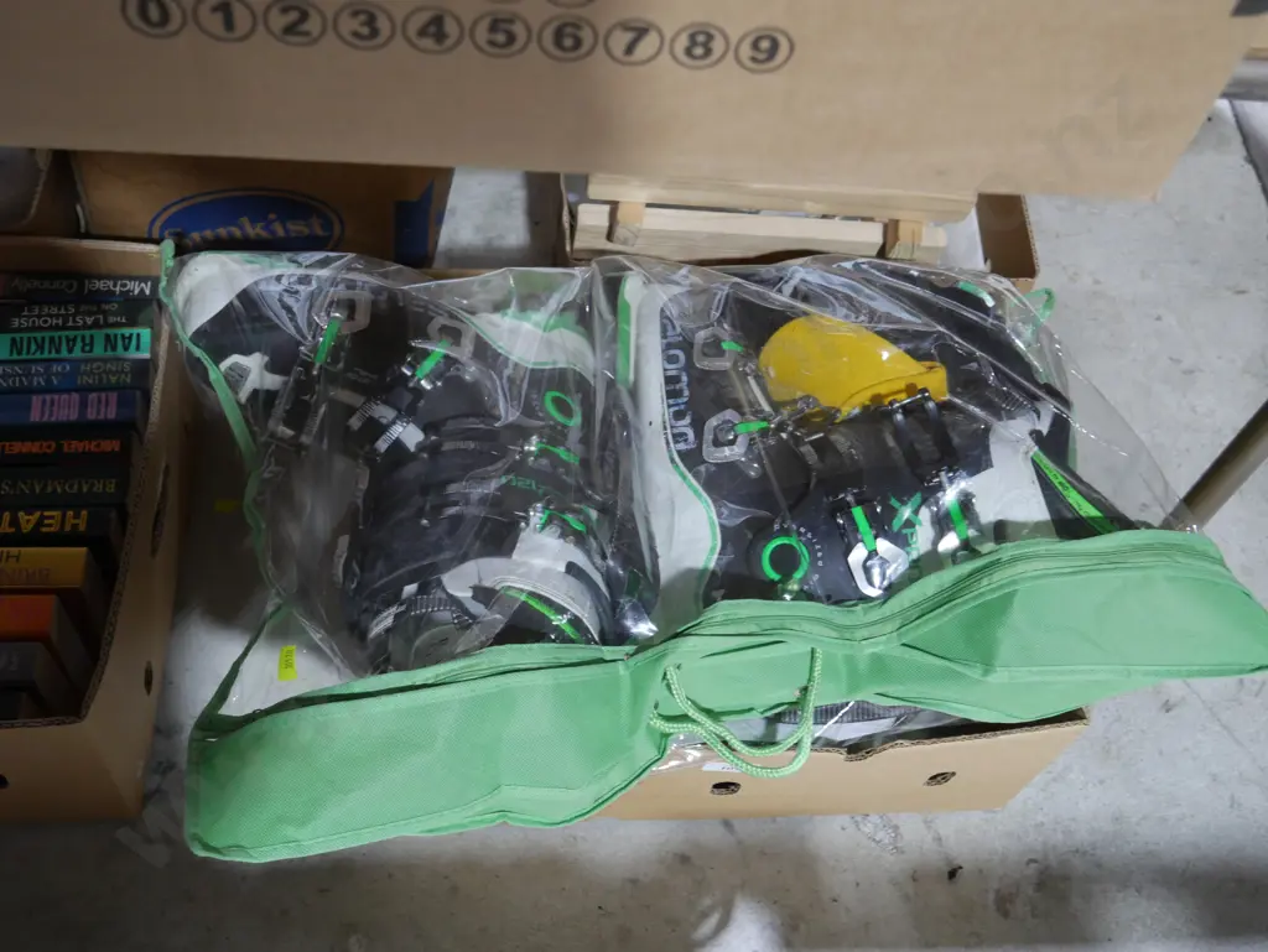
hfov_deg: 46.8
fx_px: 1466
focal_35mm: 40
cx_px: 634
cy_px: 476
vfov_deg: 36.0
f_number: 4.4
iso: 1000
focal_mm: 20
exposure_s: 1/60
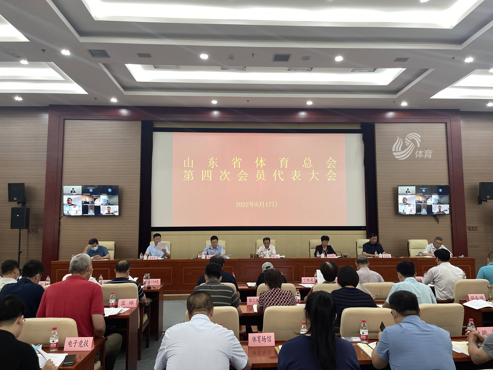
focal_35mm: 26
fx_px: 370
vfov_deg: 53.1
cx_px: 246
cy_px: 185
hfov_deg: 67.3
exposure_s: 1/100
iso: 125
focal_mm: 5.1
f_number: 1.6
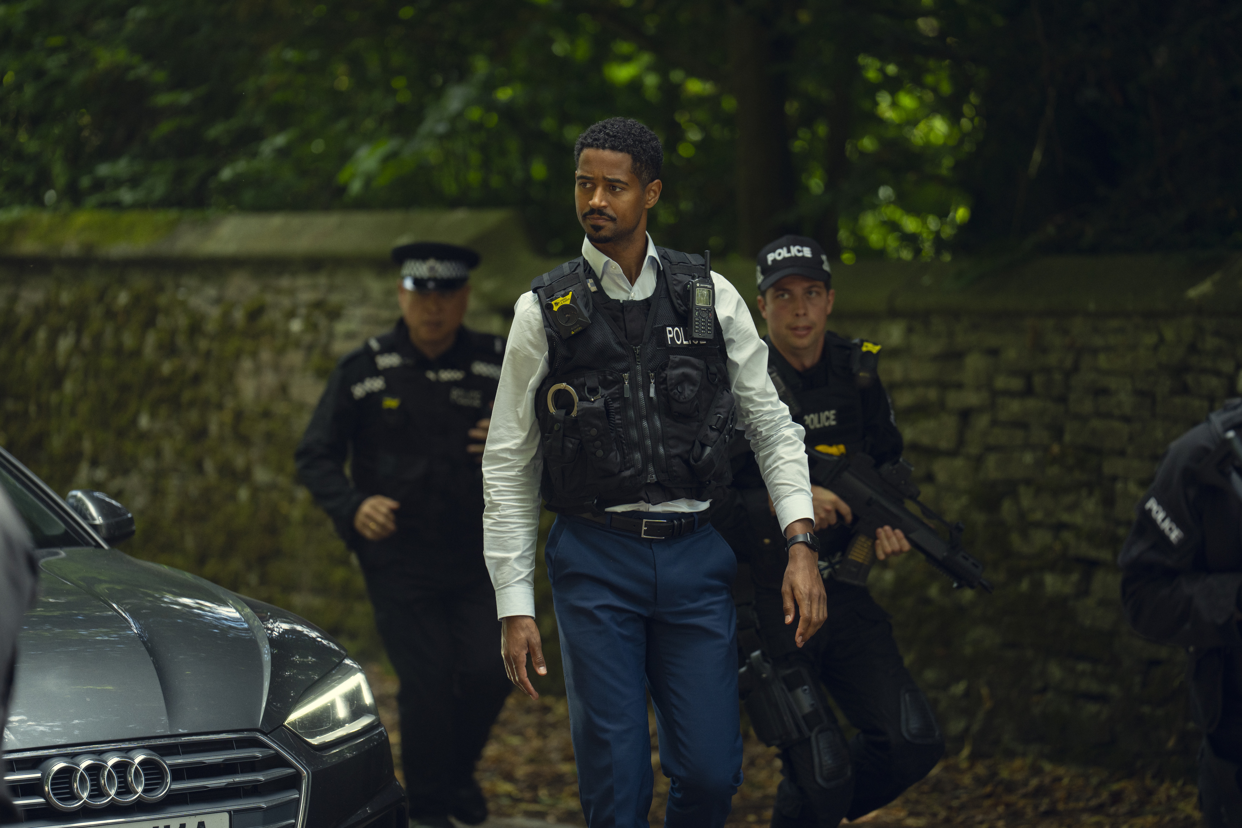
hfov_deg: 12.0
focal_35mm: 171
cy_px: 414
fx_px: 5899
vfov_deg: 8.0
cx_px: 621
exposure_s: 1/800
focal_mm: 171
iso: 500
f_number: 2.8
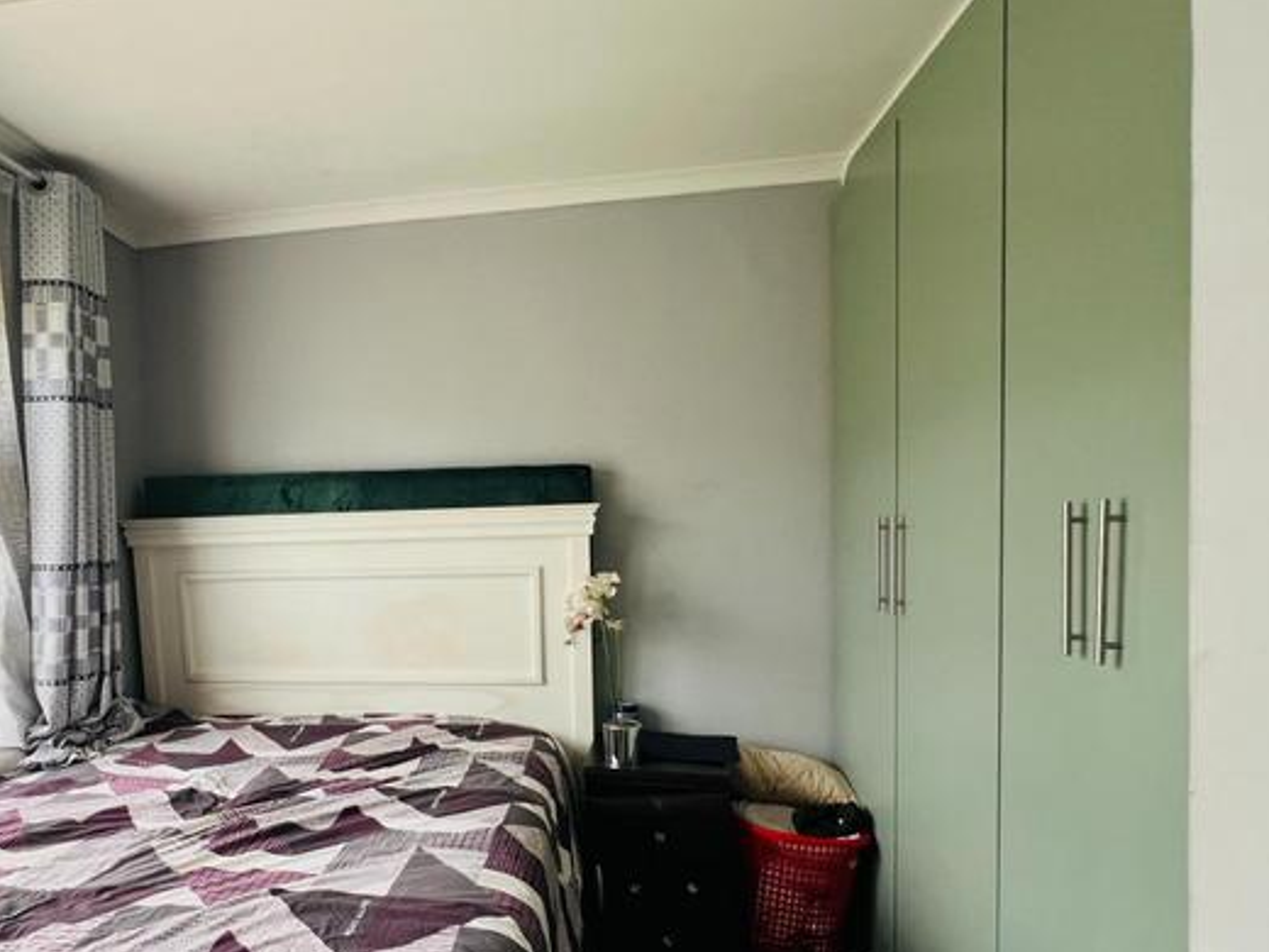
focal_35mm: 20
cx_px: 427
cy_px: 566
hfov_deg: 79.2
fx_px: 733
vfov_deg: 65.4
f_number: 1.8
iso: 100
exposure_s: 1/99
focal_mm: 1.57
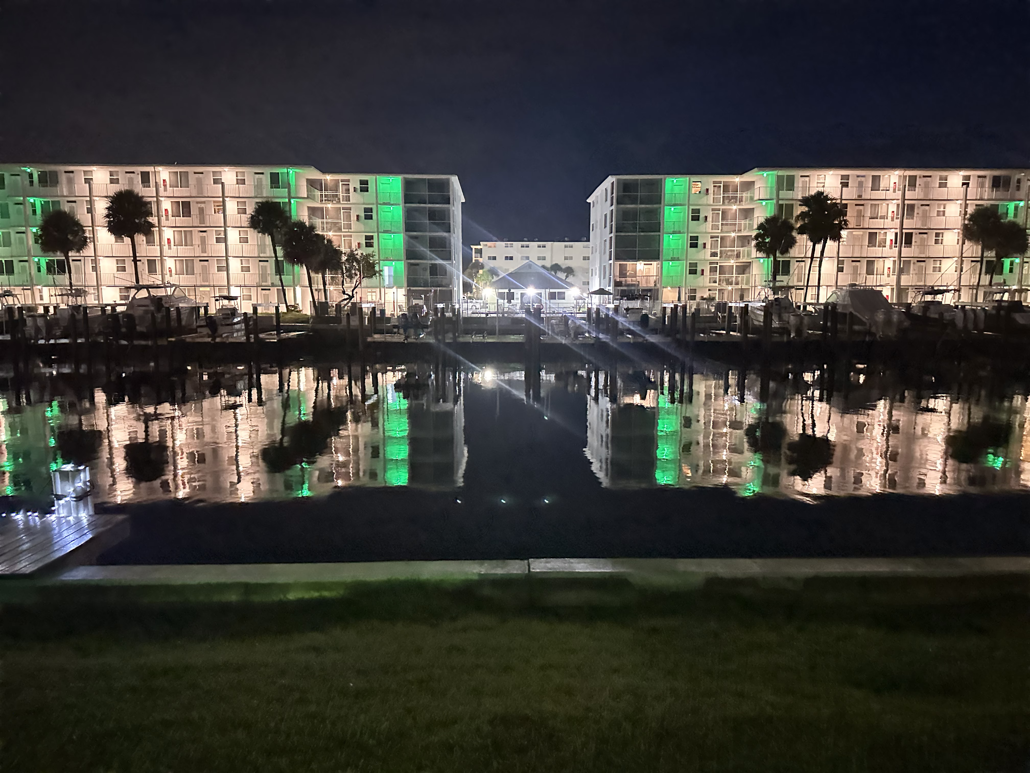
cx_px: 515
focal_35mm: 24
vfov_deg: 56.8
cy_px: 386
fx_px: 714
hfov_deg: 71.6
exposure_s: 1/30
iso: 10000
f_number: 1.78
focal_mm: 6.86
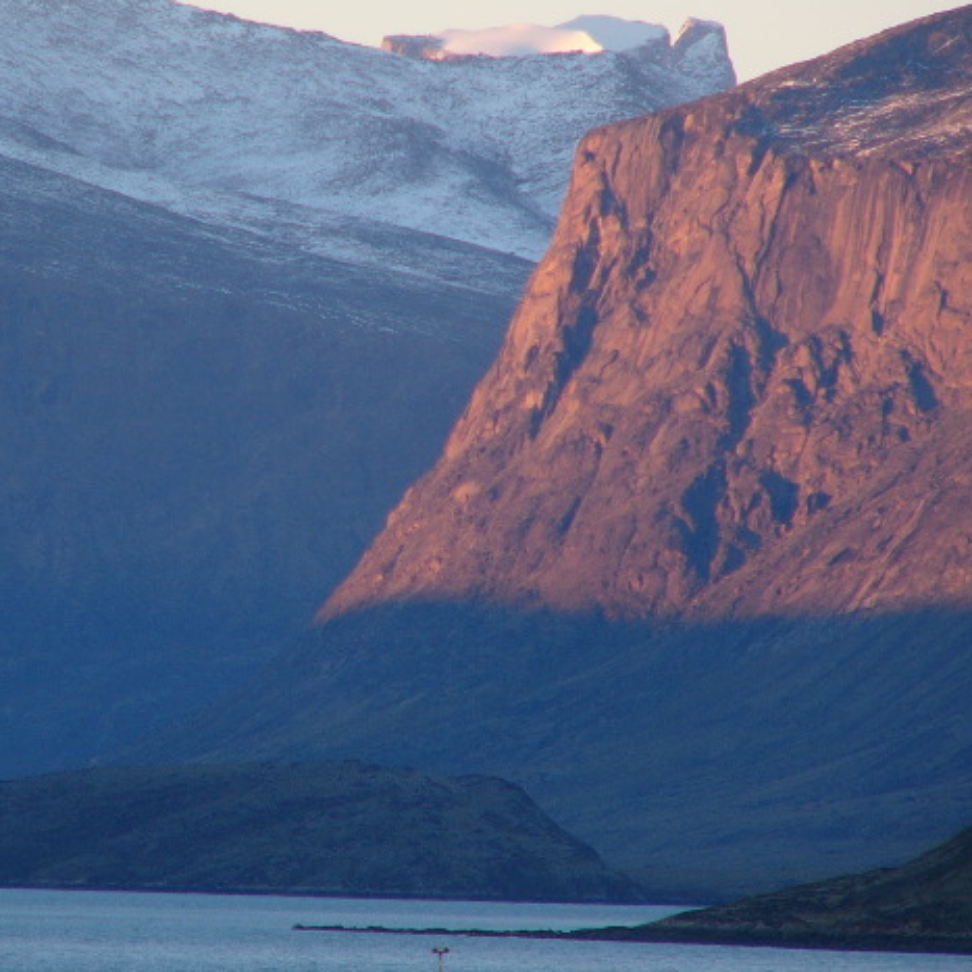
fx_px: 18489
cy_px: 387
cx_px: 348
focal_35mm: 582
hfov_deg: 3.0
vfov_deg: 3.0
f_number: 2.8
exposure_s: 1/100
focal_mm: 63.8
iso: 50
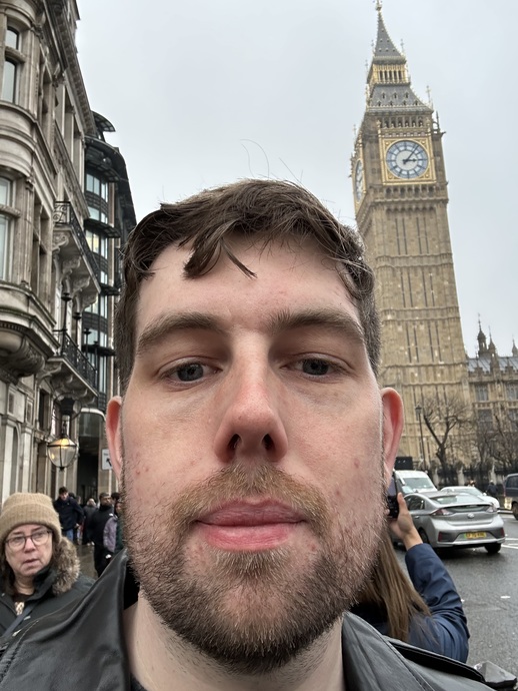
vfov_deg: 59.9
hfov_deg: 46.8
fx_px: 598
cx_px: 259
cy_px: 346
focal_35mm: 30
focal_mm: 2.69
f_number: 1.9
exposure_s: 1/105
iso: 80
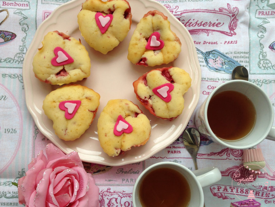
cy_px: 104
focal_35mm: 44
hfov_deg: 42.9
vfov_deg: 32.9
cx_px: 138
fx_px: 350
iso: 50
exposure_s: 1/120
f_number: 2.4
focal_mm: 4.12
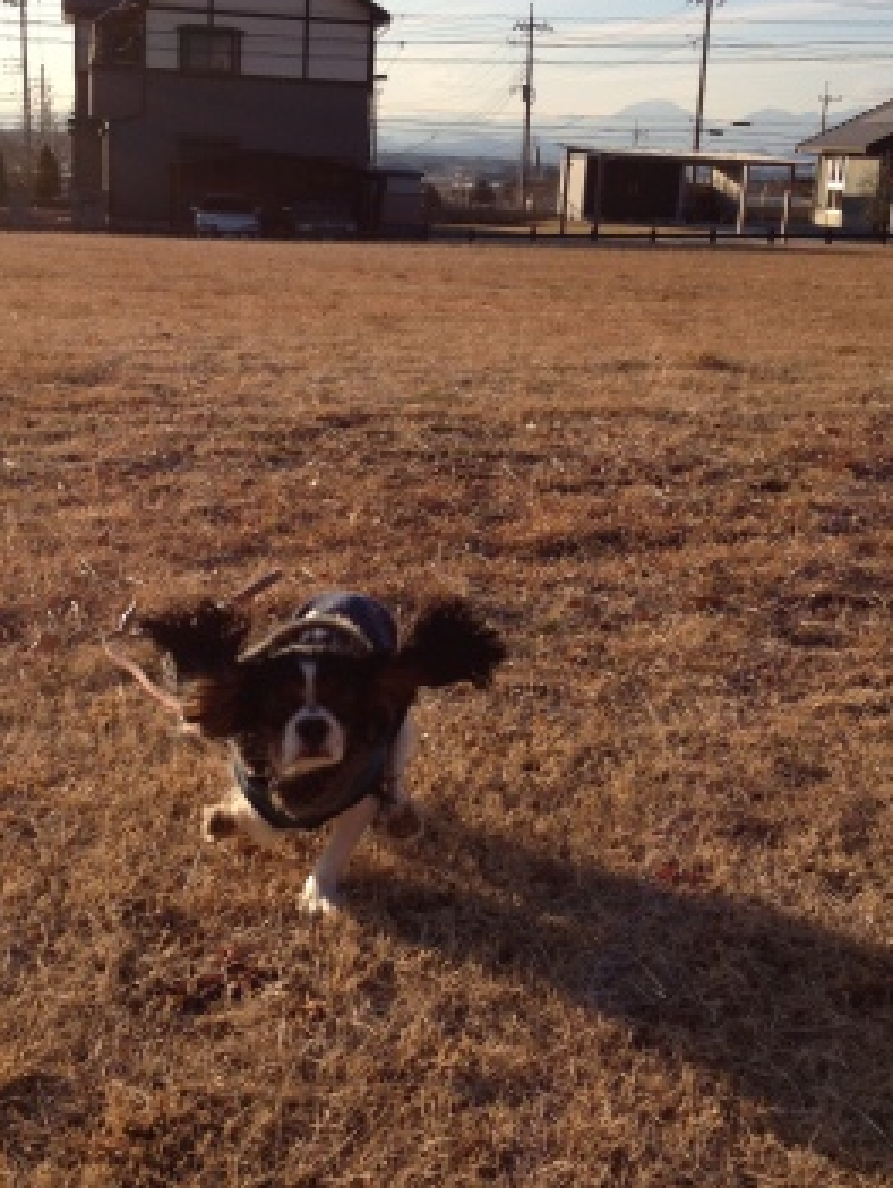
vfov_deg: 38.2
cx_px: 399
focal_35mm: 50
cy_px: 580
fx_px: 1718
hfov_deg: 29.1
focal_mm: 4.28
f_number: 2.4
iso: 50
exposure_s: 1/1255
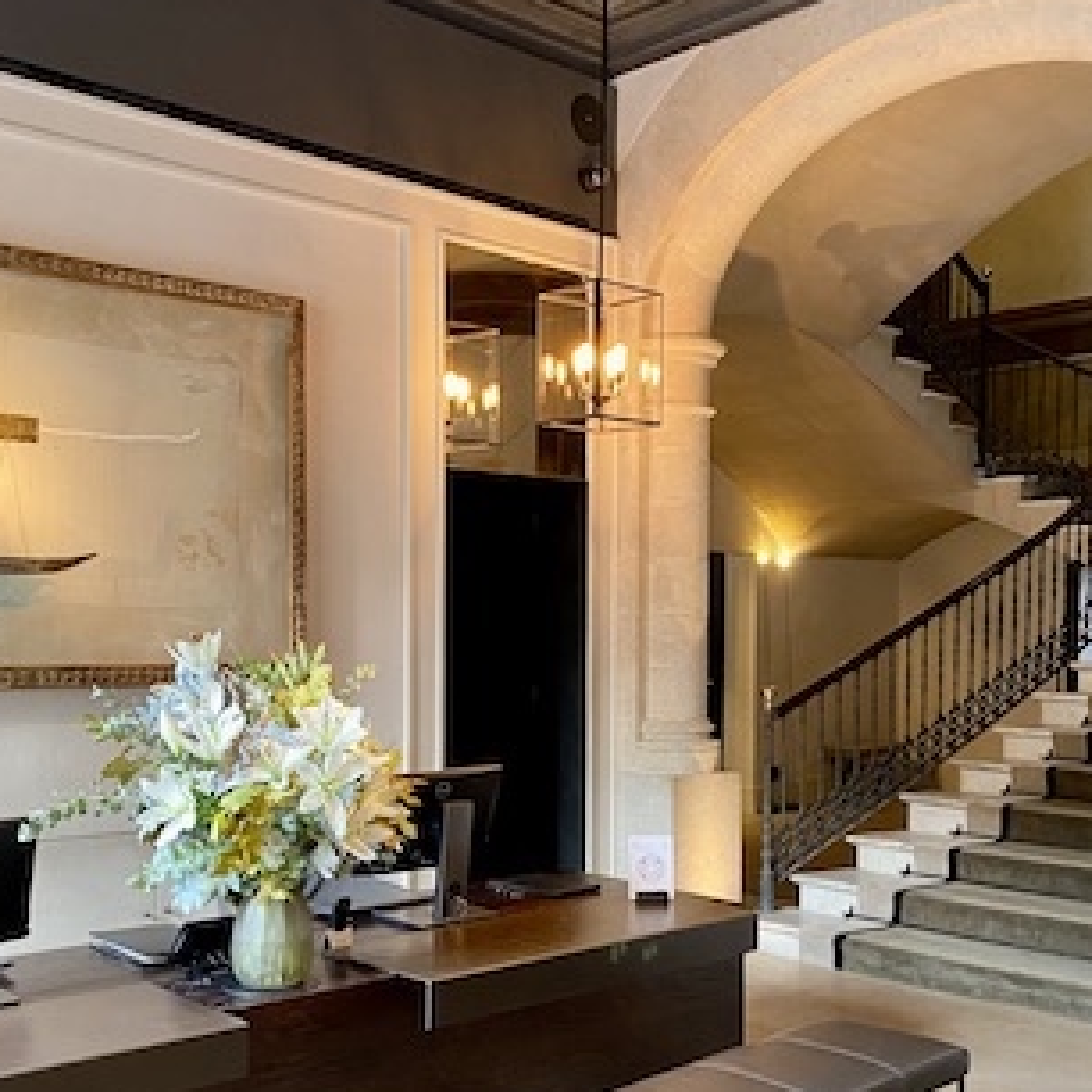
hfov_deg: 41.7
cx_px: 632
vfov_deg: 41.6
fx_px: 1428
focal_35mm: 40
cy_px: 666
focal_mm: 4.25
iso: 250
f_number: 1.8
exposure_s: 1/50
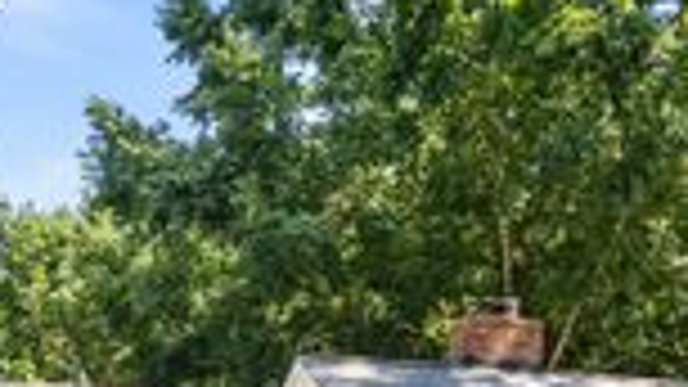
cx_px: 594
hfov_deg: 28.4
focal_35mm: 72
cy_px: 547
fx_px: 1313
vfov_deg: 15.7
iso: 80
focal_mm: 21
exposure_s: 1/40
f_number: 7.1
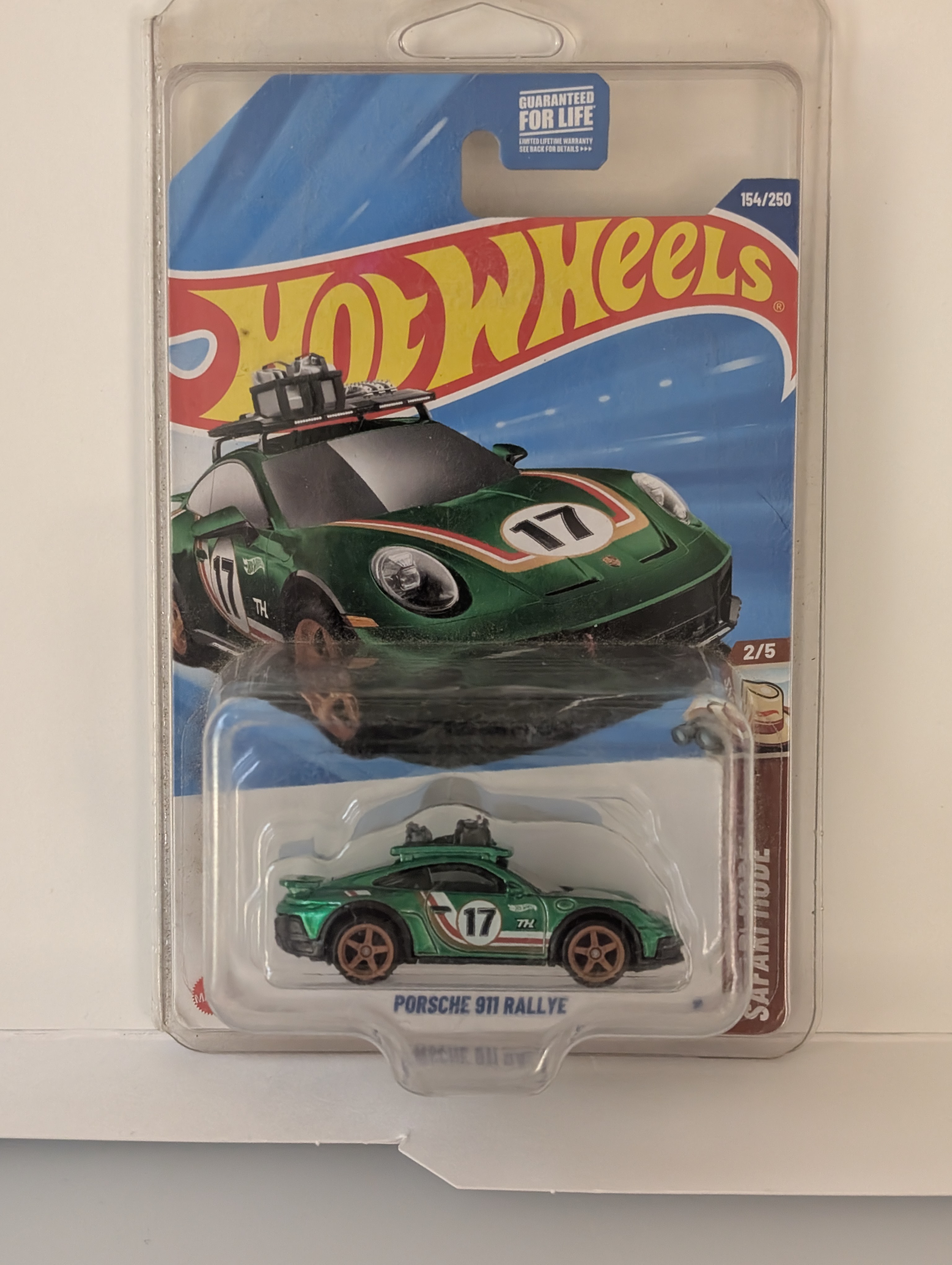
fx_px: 1792
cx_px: 476
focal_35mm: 49
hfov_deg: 29.7
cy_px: 632
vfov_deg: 38.9
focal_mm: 6.9
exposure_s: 1/230
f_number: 1.68
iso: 934
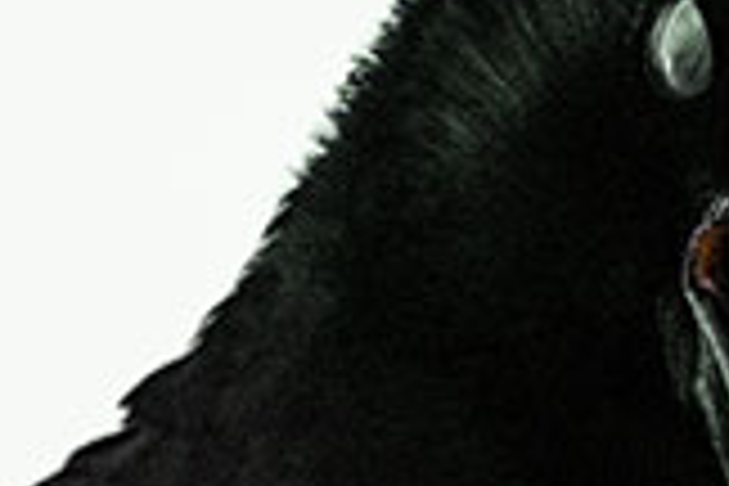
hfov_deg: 0.6
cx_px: 432
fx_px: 75101
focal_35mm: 3709
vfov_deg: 0.4
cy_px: 362
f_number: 13
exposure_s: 1/3200
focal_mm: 1200
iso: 3200
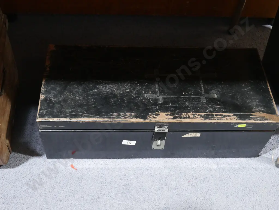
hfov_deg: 42.9
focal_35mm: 44
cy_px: 105
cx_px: 140
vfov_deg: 32.9
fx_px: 355
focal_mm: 22
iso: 2500
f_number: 4.7
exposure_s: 1/60
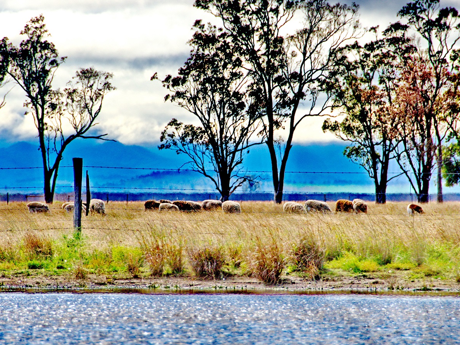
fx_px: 6205
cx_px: 228
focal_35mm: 467
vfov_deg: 3.2
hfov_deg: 4.2
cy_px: 171
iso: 200
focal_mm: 200
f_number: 8
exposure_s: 1/1000
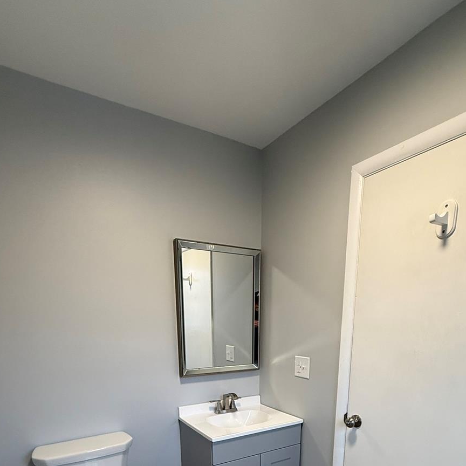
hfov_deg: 69.6
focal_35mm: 22
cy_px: 401
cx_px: 243
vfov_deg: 61.1
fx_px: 335
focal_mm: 2.22
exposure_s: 1/120
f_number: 2.2
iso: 200
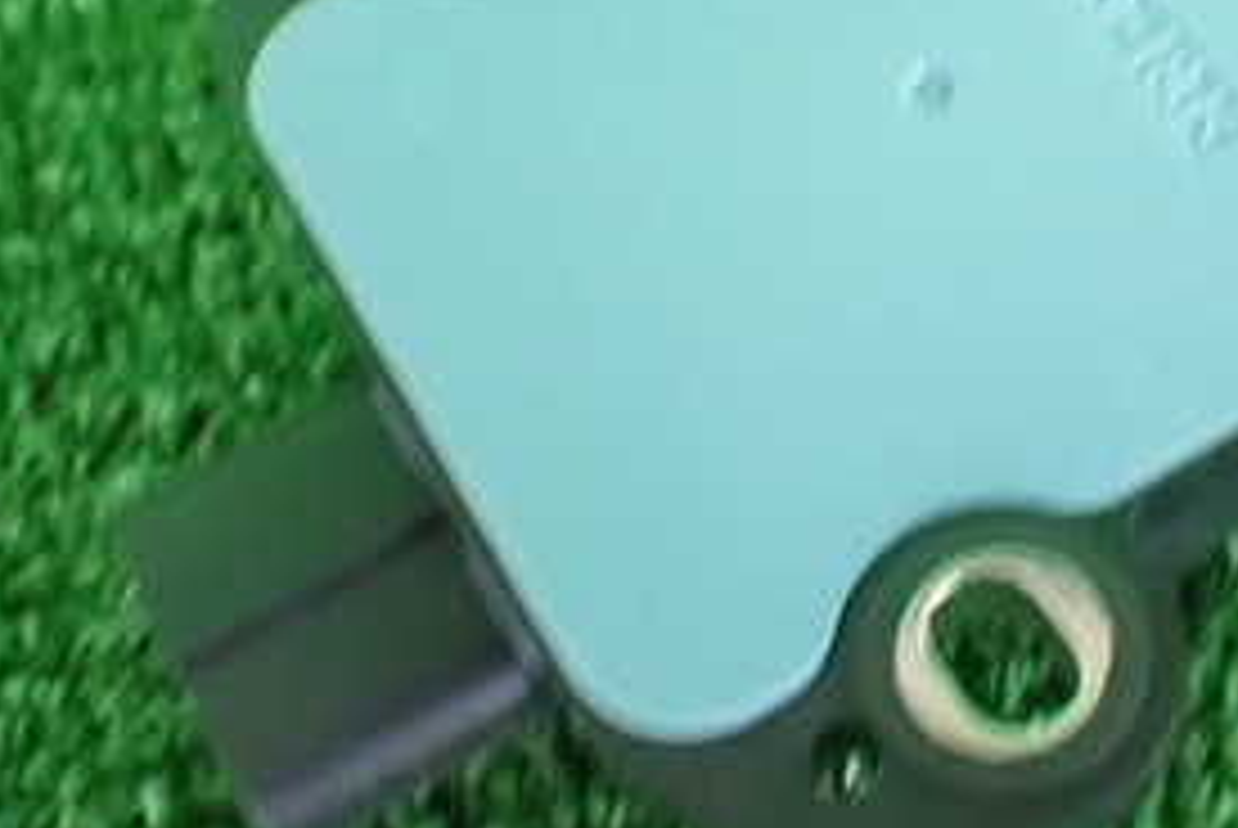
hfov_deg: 29.1
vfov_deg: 20.0
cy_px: 306
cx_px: 936
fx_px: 2341
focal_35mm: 68
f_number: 2.3
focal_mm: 5.4
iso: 1600
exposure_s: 1/20
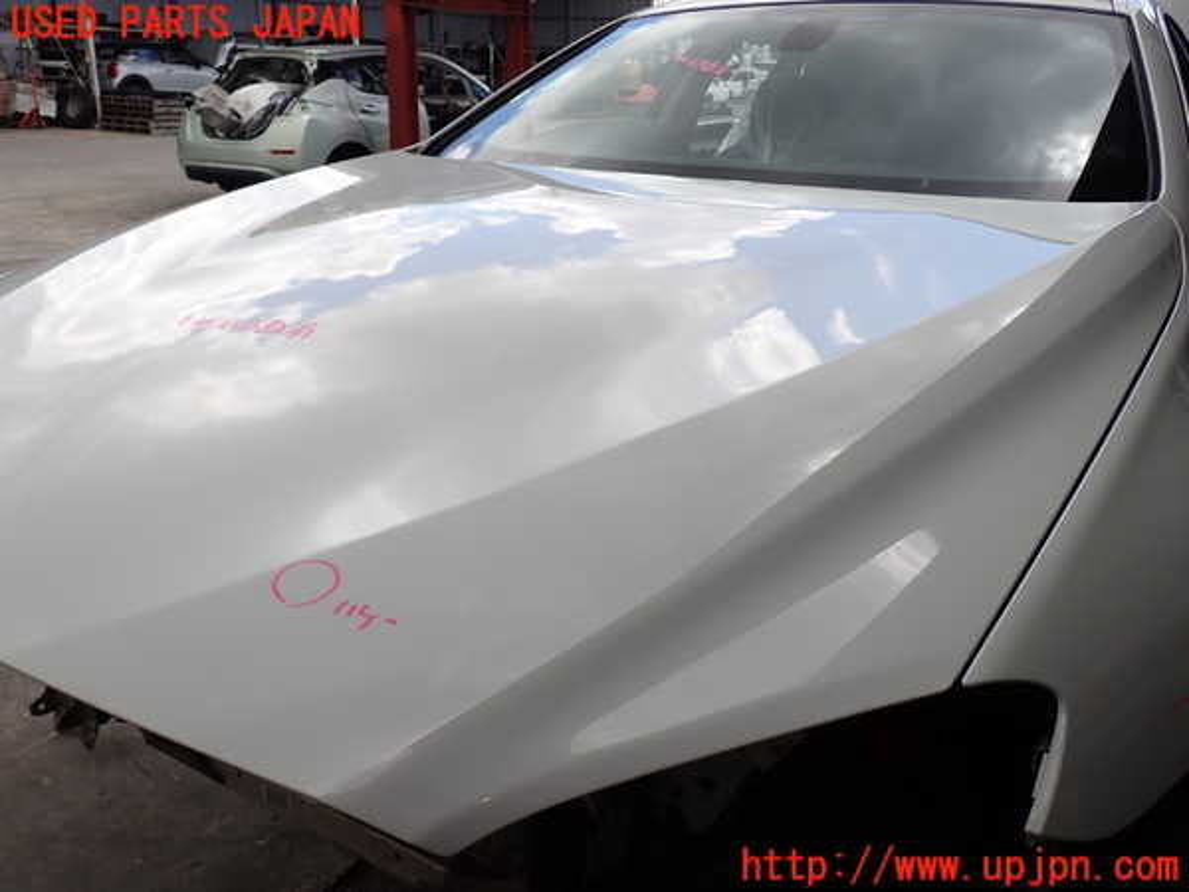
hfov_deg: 60.0
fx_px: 1030
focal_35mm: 30
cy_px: 446
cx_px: 594
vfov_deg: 46.8
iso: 100
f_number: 3.2
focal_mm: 5.4
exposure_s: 1/640
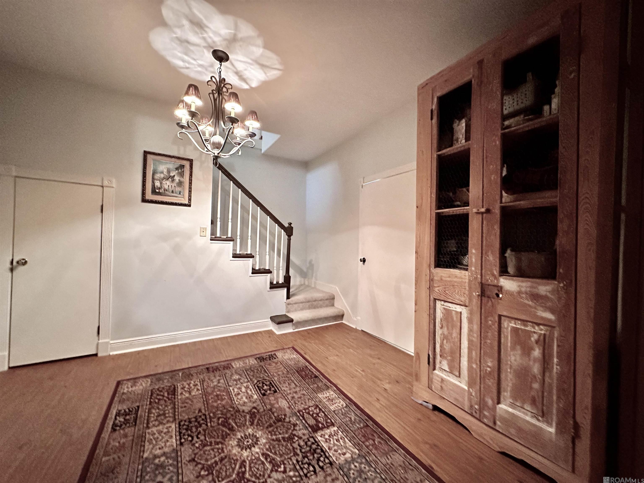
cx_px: 322
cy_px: 242
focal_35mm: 14
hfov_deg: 102.1
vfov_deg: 85.7
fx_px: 260
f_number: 2.2
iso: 1000
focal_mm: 2.22
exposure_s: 1/60
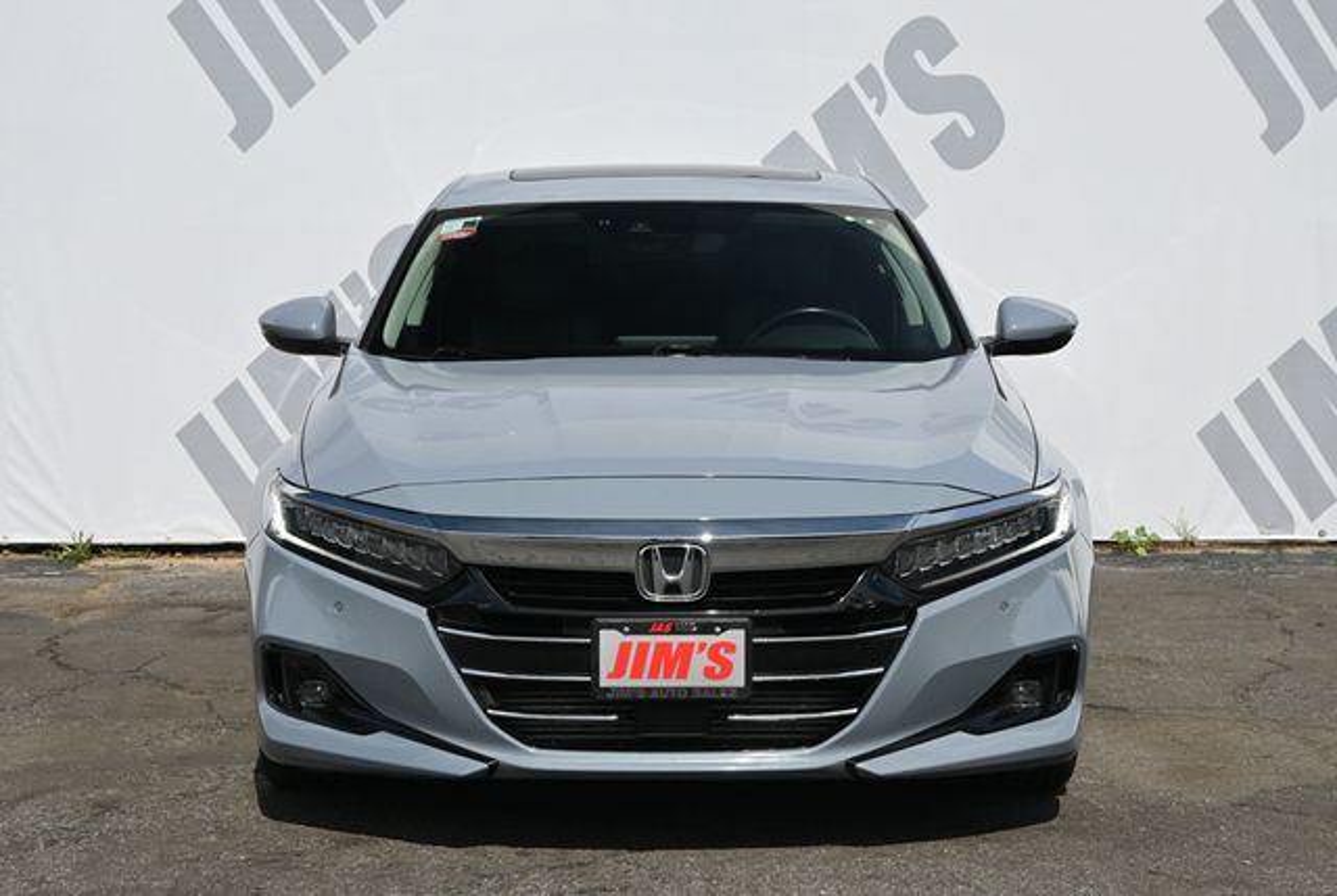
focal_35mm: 70
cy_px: 448
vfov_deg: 19.4
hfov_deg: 28.6
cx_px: 668
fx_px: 2623
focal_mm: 47
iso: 100
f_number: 7.1
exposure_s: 1/320
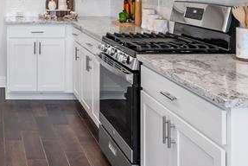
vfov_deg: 22.7
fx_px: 393
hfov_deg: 32.4
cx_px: 4
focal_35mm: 57
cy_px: -10
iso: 400
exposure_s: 1/80
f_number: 5
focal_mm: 16
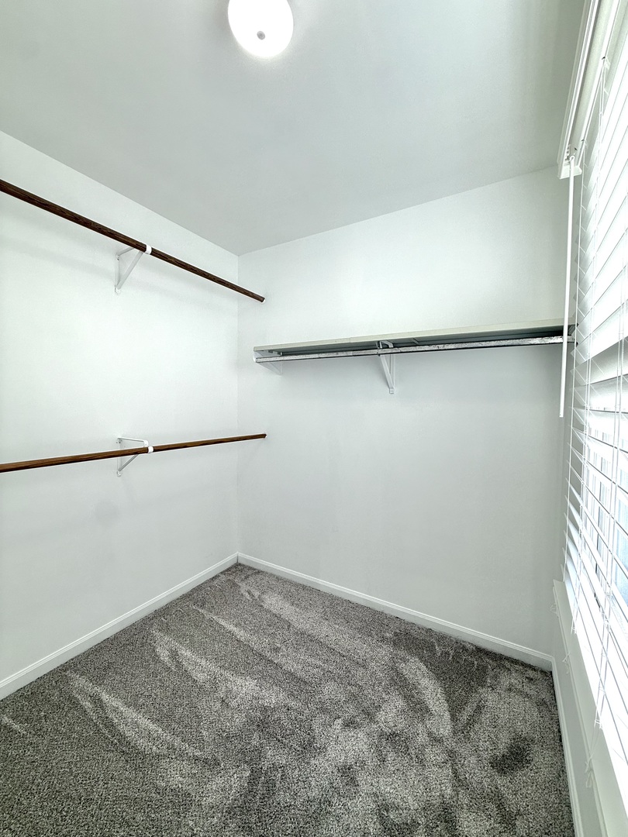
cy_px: 418
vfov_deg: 102.1
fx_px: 339
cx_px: 314
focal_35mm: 14
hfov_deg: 85.7
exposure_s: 1/180
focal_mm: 2.22
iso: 50
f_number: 2.2
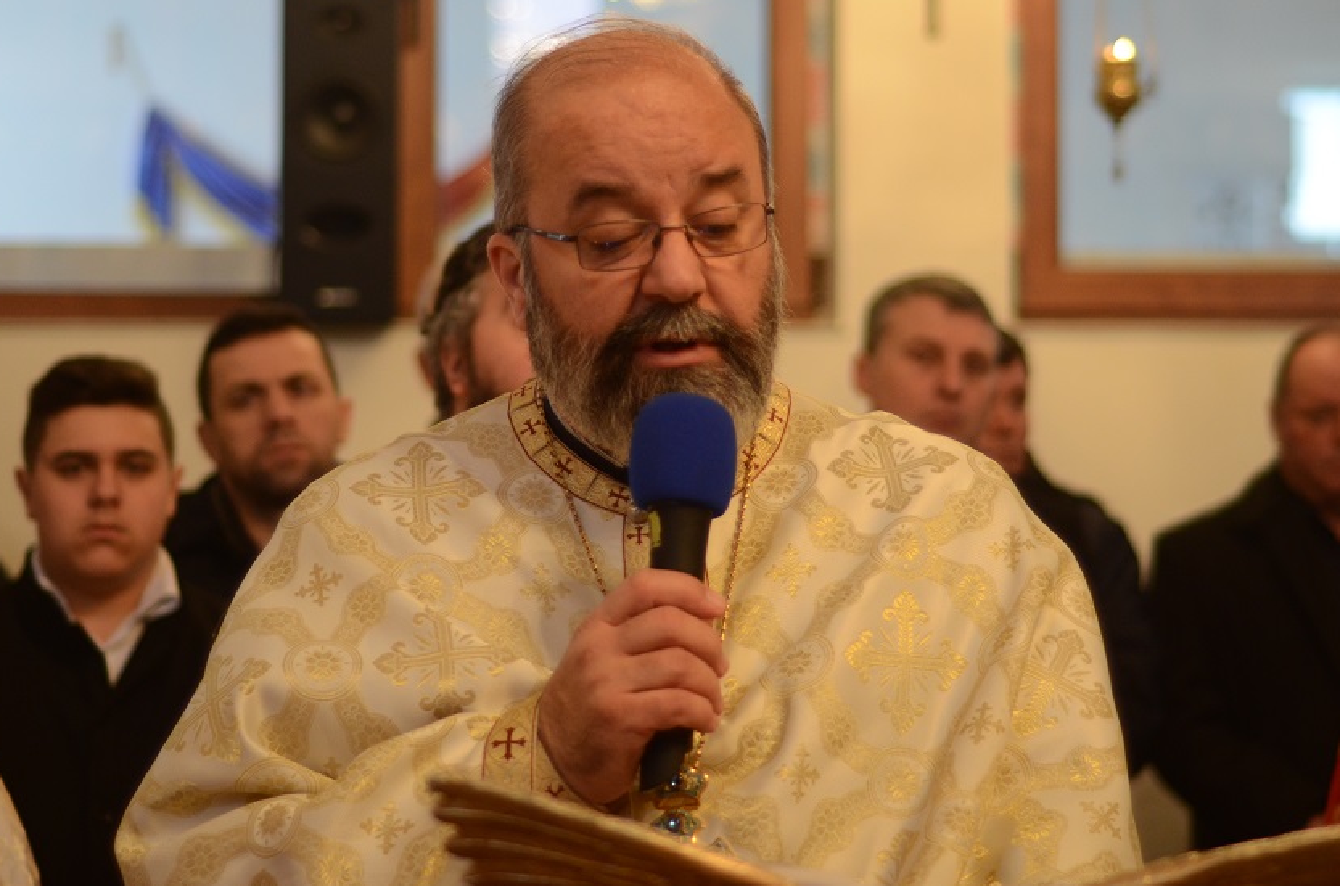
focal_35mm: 108
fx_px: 4010
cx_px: 709
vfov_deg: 12.6
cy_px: 365
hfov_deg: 19.0
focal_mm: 50
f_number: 1.8
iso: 500
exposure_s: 1/100
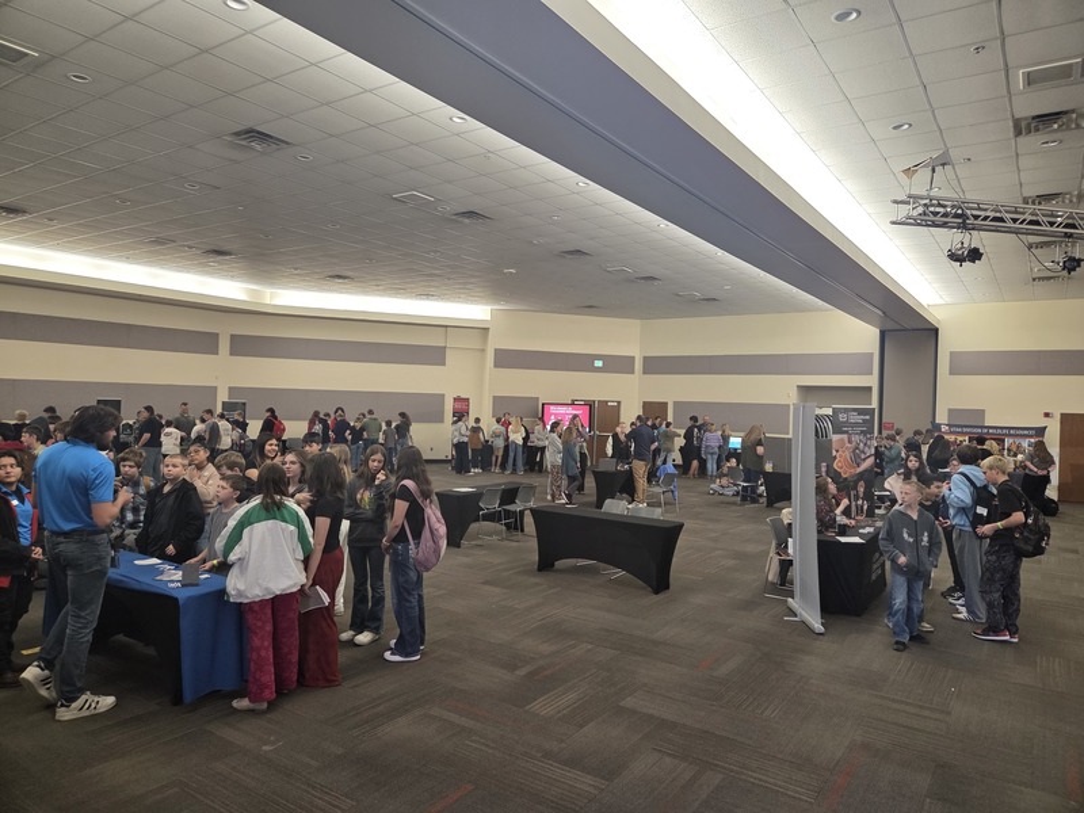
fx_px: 720
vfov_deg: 58.9
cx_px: 542
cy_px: 406
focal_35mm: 23
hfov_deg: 73.9
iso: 320
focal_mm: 5.4
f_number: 1.8
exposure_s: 1/120
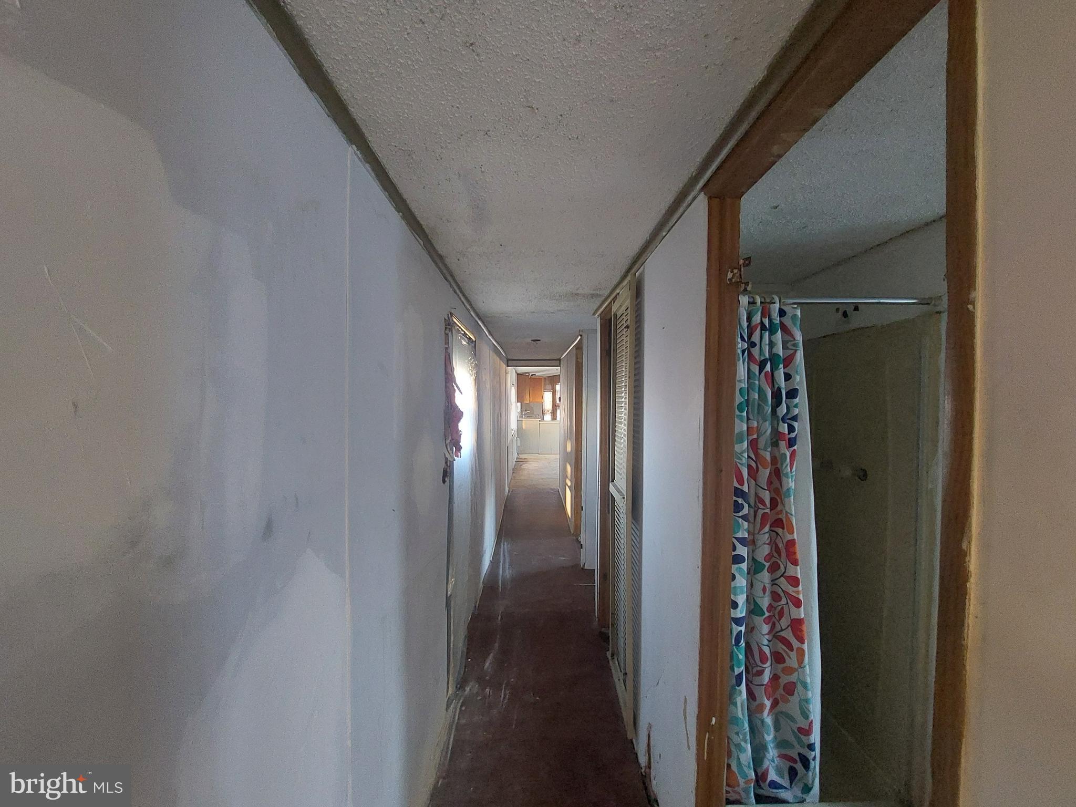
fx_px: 404
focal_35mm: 13
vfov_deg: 89.9
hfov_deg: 106.2
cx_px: 538
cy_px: 404
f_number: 2.2
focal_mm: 1.74
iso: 500
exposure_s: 1/24
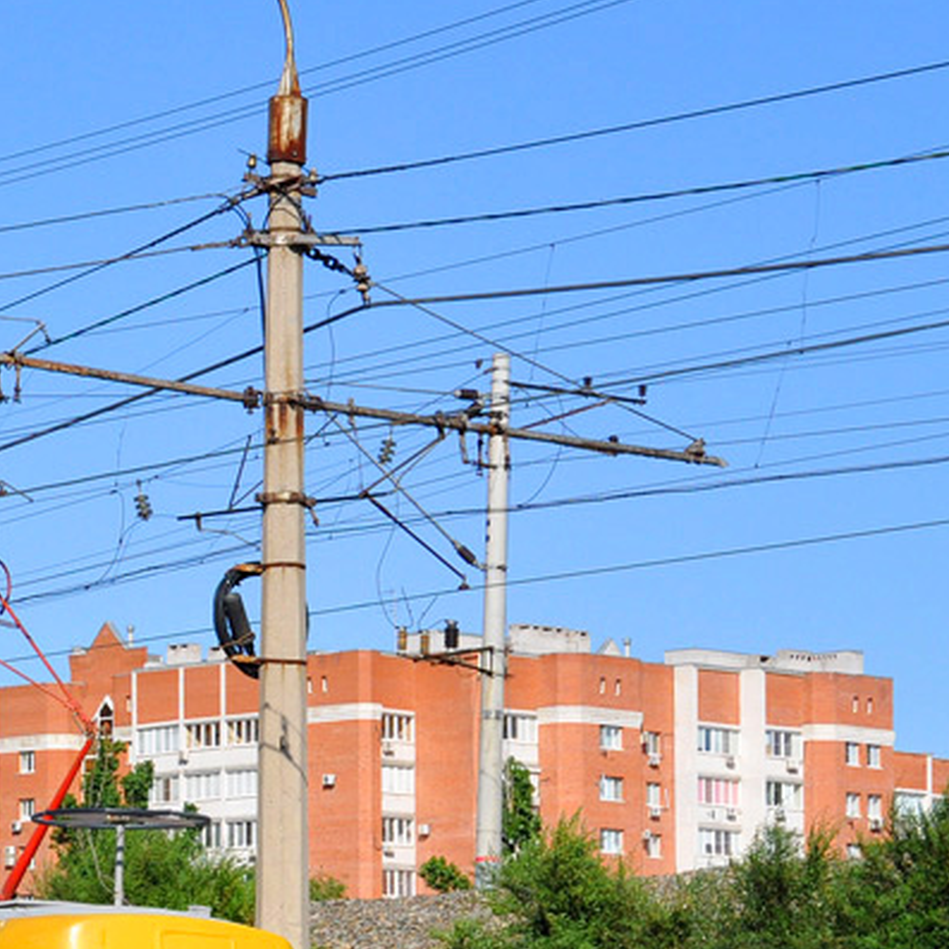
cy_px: 728
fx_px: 4777
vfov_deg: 11.3
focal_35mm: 154
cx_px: -177
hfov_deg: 11.1
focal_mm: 40
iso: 200
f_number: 8
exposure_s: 1/500
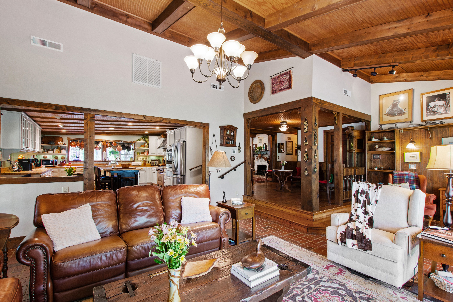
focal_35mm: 16
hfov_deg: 96.7
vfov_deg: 73.7
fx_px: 201
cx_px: 231
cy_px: 156
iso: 100
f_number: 8
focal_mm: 10
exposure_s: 1/1.25
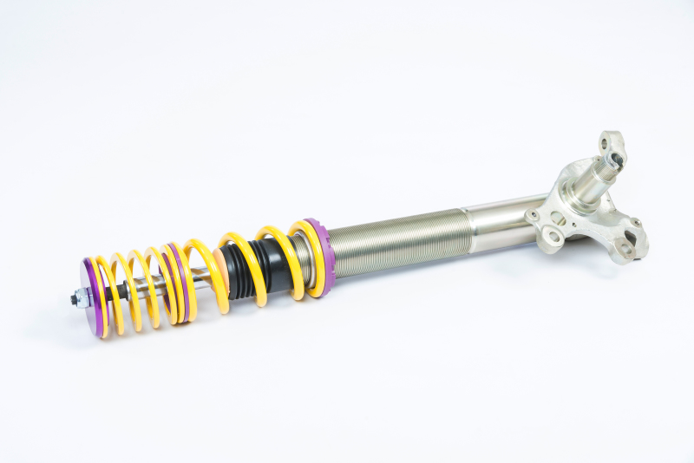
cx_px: 347
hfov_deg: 32.4
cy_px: 232
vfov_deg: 21.9
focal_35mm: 62
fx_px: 1196
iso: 400
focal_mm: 62
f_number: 14
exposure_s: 1/200
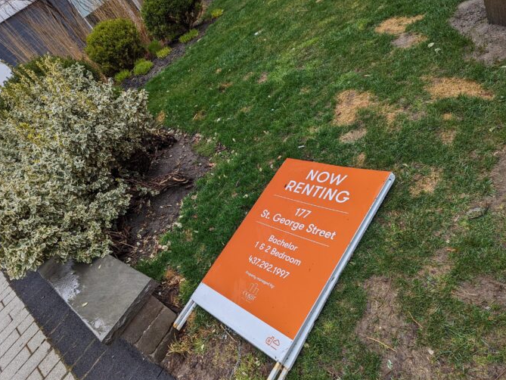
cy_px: 185
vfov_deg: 54.9
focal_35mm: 25
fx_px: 366
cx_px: 255
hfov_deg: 69.4
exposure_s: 1/864
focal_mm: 6.81
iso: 44
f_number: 1.85
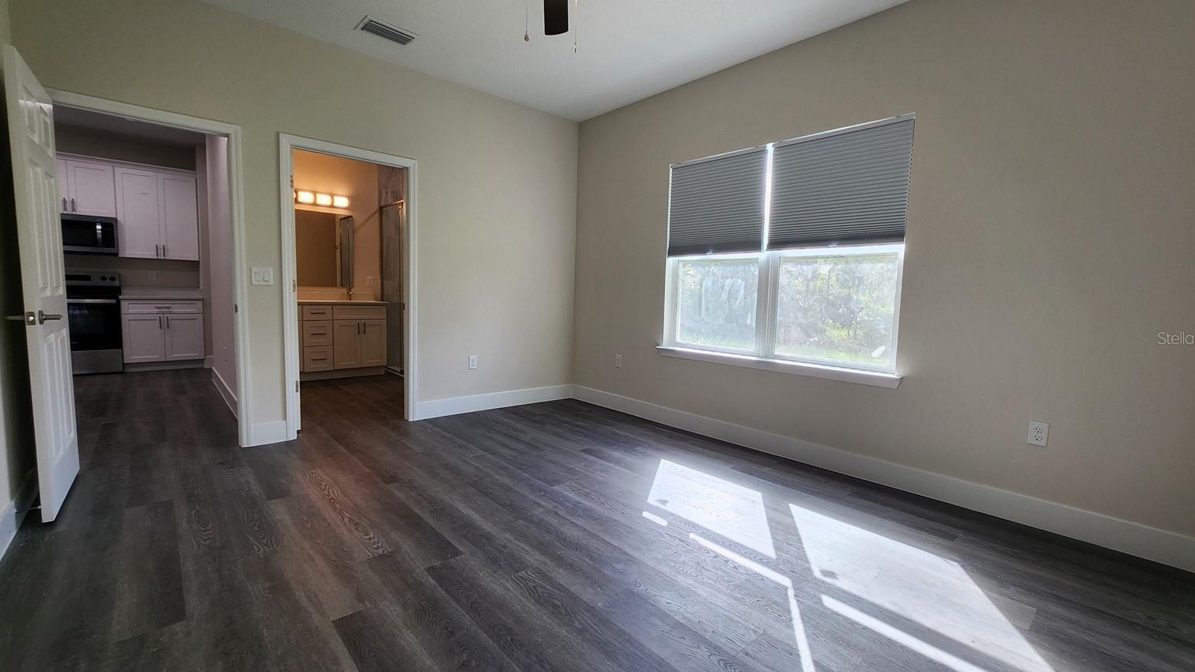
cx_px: 599
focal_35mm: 15
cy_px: 338
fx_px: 475
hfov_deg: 103.0
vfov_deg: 70.5
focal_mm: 1.74
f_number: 2.2
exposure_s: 1/60
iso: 40
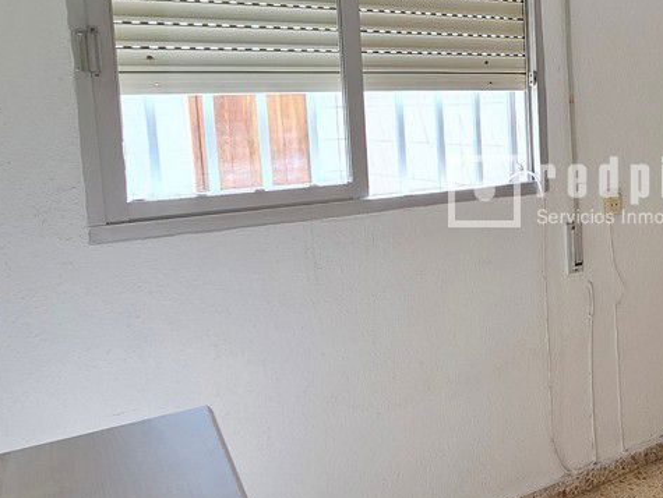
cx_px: 593
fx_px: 671
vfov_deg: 40.5
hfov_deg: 47.4
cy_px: 193
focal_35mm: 35
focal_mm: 2.2
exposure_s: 1/100
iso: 80
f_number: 2.2
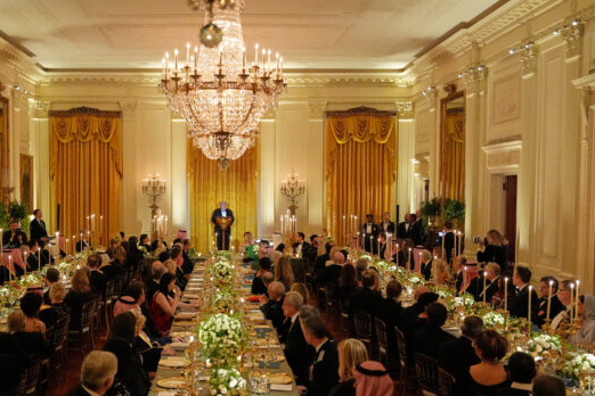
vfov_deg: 30.5
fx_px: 727
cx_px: 227
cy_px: 226
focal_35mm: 44
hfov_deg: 44.2
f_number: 2.8
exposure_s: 1/100
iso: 6400
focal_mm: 34
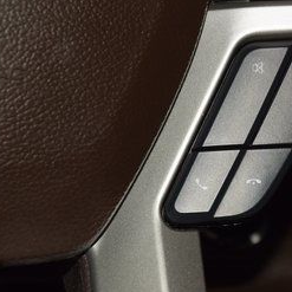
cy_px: 56
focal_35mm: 231
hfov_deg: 7.5
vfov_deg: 7.6
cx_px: 292
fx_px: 2205
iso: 100
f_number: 8
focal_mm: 70
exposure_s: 1/125
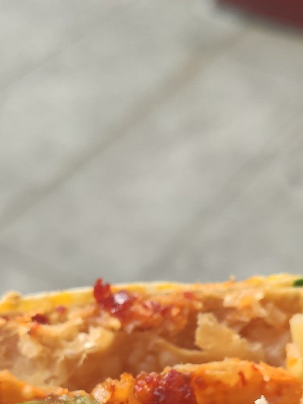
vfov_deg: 23.6
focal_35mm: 78
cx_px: 161
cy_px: 430
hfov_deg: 18.9
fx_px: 910
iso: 112
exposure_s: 1/263
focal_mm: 4.77
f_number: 1.75
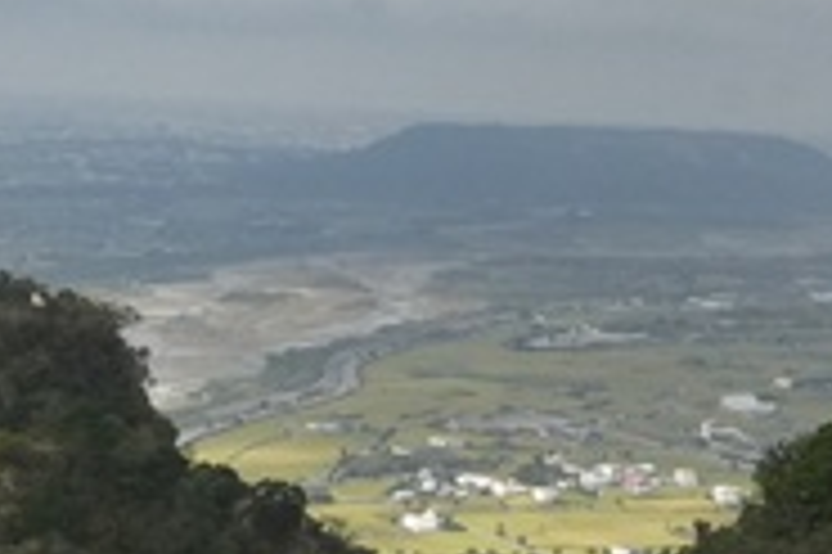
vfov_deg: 10.0
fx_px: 3071
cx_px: -261
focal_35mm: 133
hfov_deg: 14.7
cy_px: 799
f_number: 11
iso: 2500
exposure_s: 1/4000
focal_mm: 24
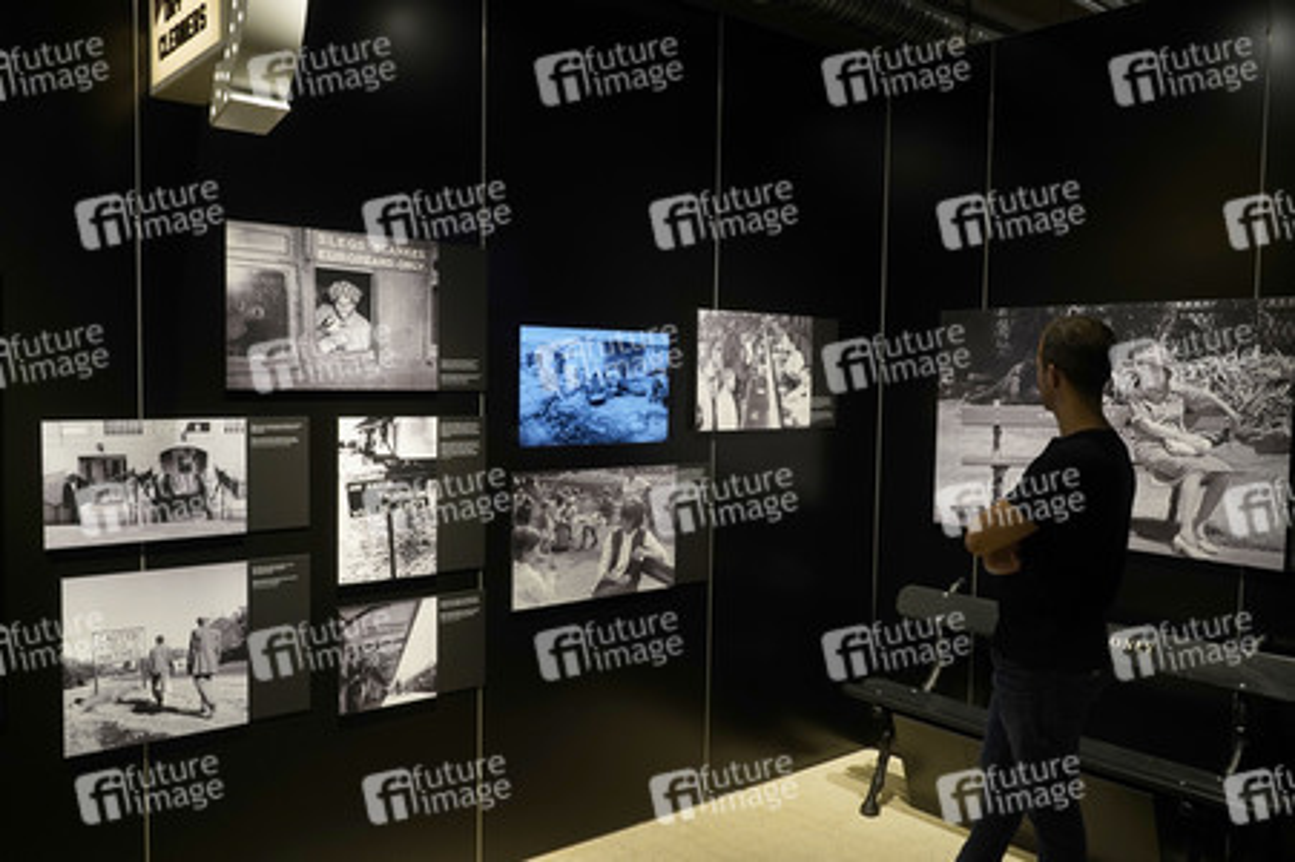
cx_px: 648
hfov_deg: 65.5
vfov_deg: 46.3
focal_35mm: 28
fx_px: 1006
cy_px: 431
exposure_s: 1/100
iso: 1250
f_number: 7.1
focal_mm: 28
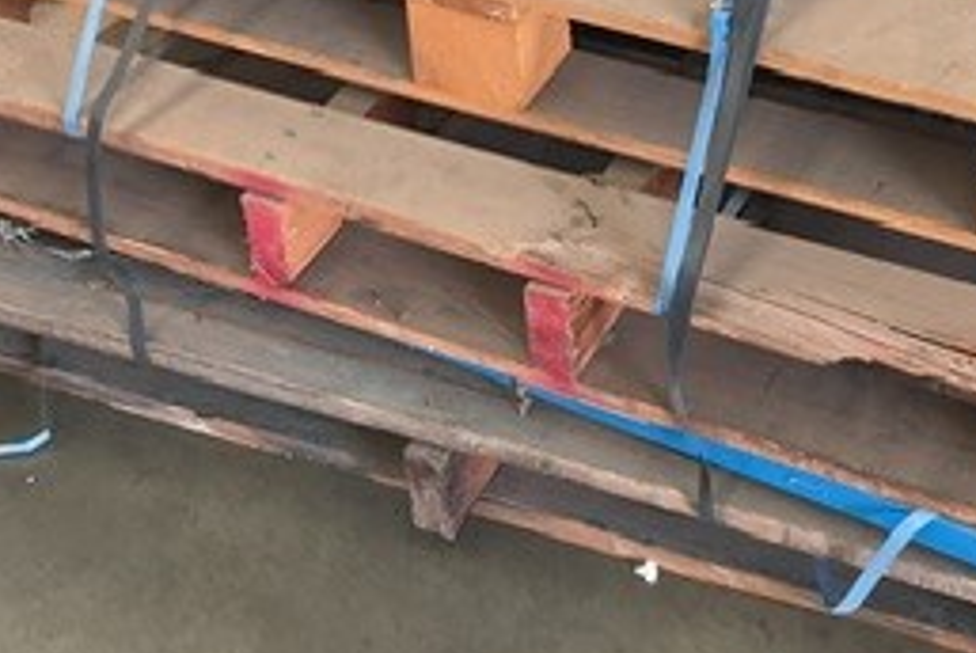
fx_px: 2036
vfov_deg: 18.0
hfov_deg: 26.9
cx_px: 604
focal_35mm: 75
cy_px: 72
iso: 80
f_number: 1.8
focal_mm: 3
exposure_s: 1/60
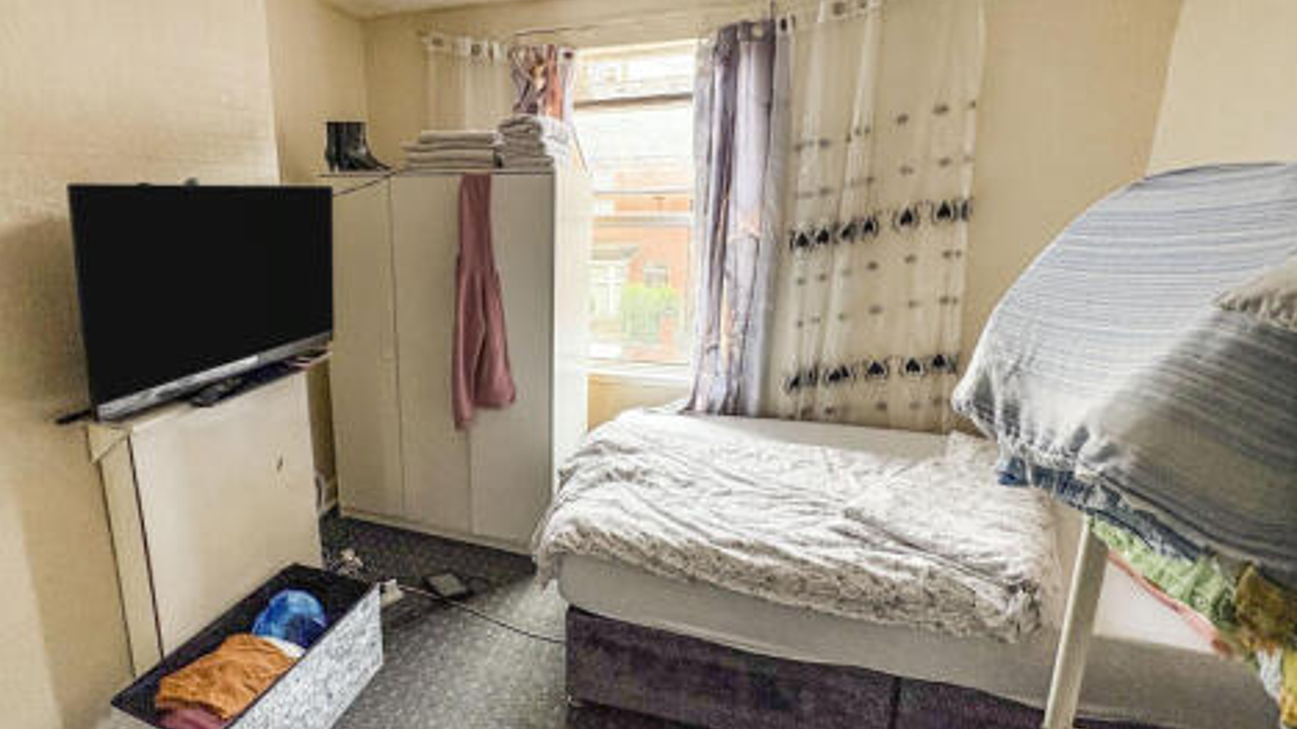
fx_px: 653
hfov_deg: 88.5
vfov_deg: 58.3
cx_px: 520
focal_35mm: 19
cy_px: 340
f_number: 2.2
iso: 250
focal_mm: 2.22
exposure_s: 1/60
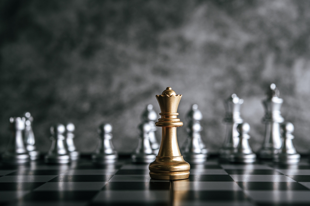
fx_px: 516
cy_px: 103
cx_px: 155
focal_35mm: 60
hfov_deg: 33.4
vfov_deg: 22.6
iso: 800
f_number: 8
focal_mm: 60
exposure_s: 1/160
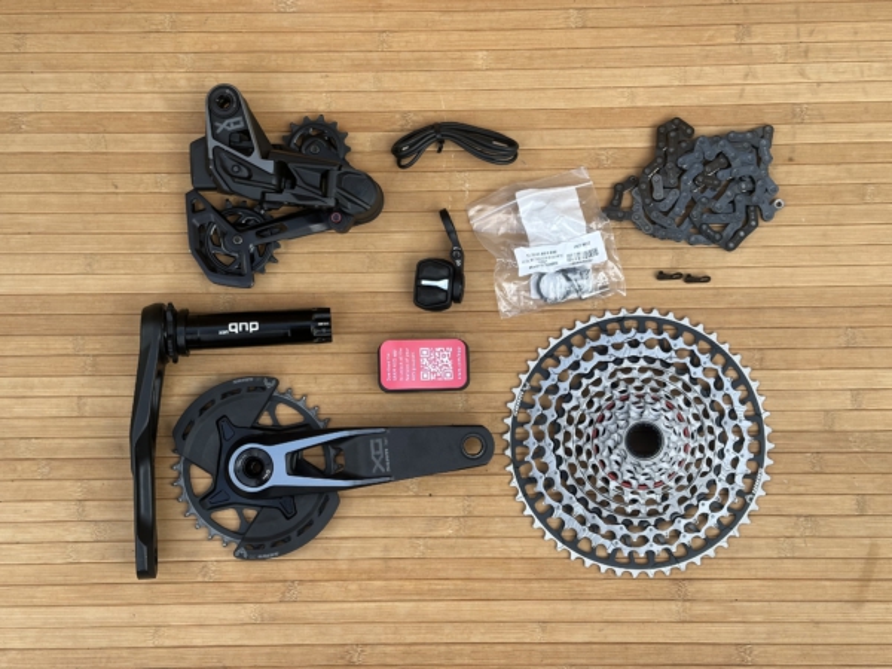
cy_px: 334
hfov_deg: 39.7
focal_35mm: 48
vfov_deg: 30.3
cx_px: 446
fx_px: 1237
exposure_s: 1/694
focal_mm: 6.86
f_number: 1.78
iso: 64
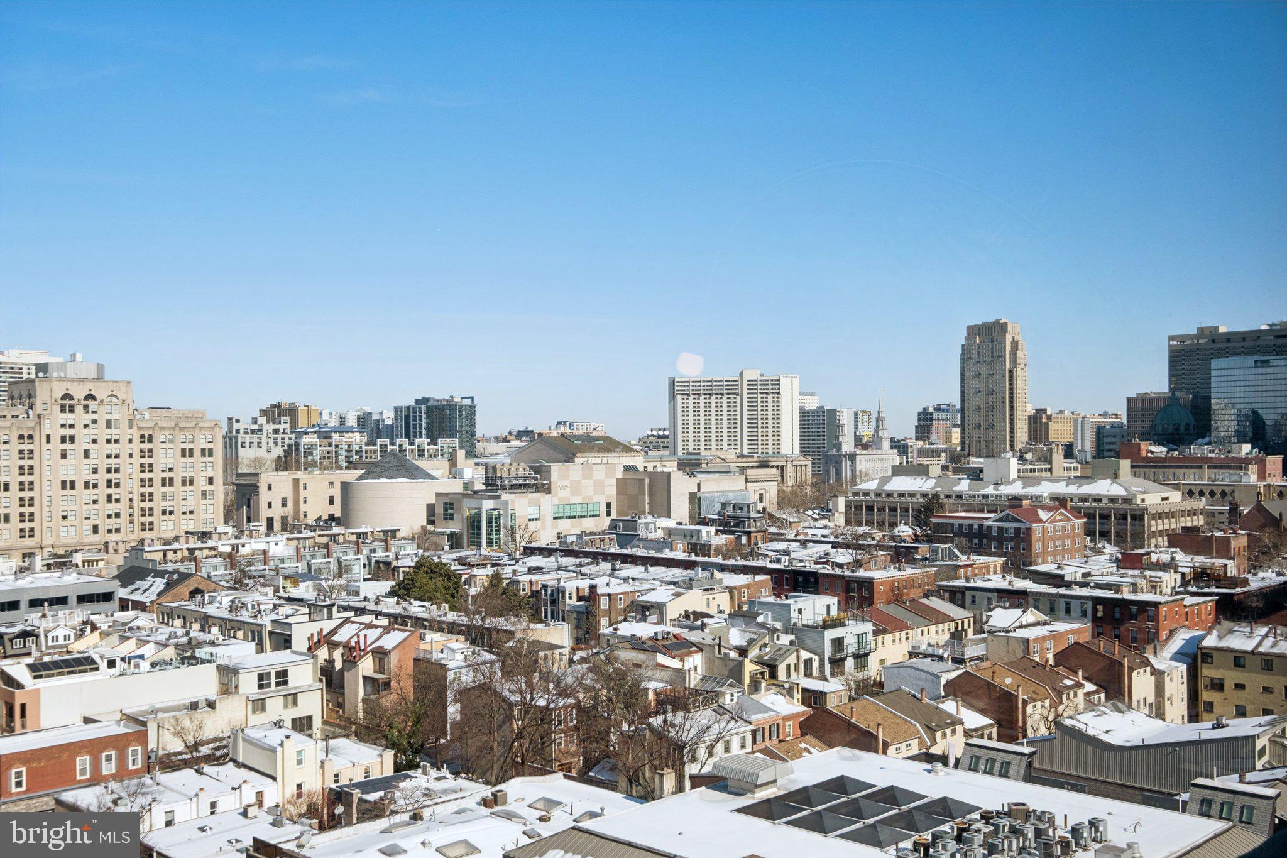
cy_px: 429
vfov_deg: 36.9
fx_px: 1287
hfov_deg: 53.1
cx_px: 644
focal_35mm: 36
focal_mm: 24
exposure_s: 1/900
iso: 250
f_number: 8
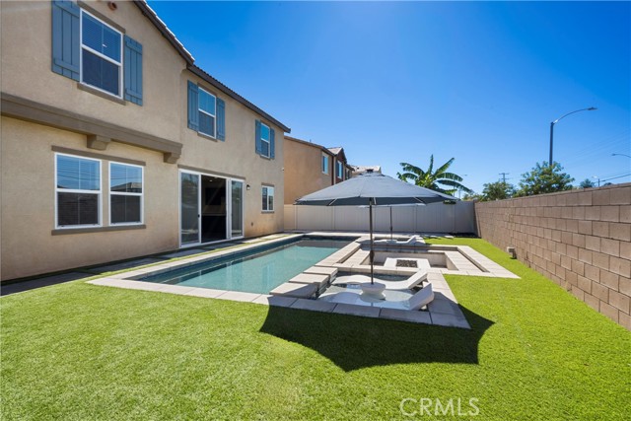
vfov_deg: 73.8
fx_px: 280
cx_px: 316
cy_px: 210
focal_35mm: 16
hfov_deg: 96.7
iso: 40
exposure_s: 1/20
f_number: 22
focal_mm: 16
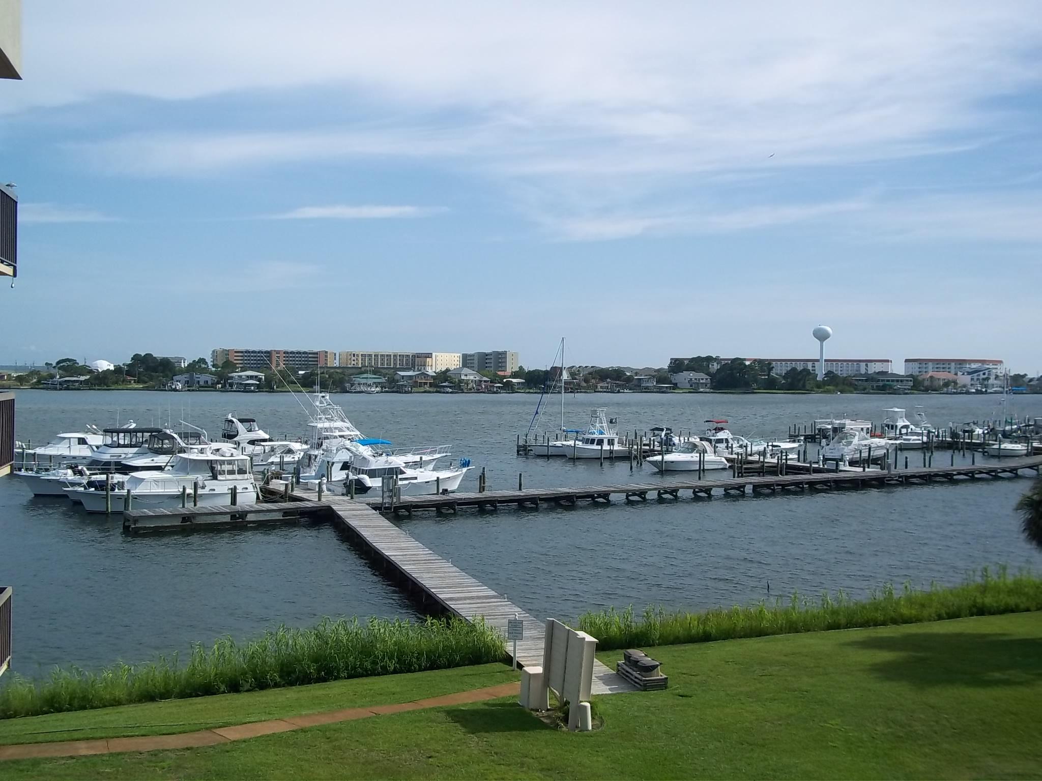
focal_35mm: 36
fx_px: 1084
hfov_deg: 51.4
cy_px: 390
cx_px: 521
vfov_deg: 39.7
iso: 80
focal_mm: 6.5
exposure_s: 1/250
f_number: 8
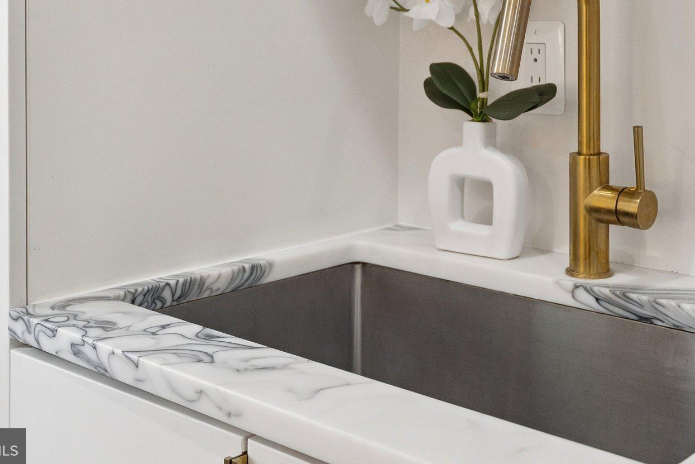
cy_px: 87
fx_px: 1001
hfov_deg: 37.8
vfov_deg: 25.6
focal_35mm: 52
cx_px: 474
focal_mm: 31.5
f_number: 4.5
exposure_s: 1/125
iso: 2000
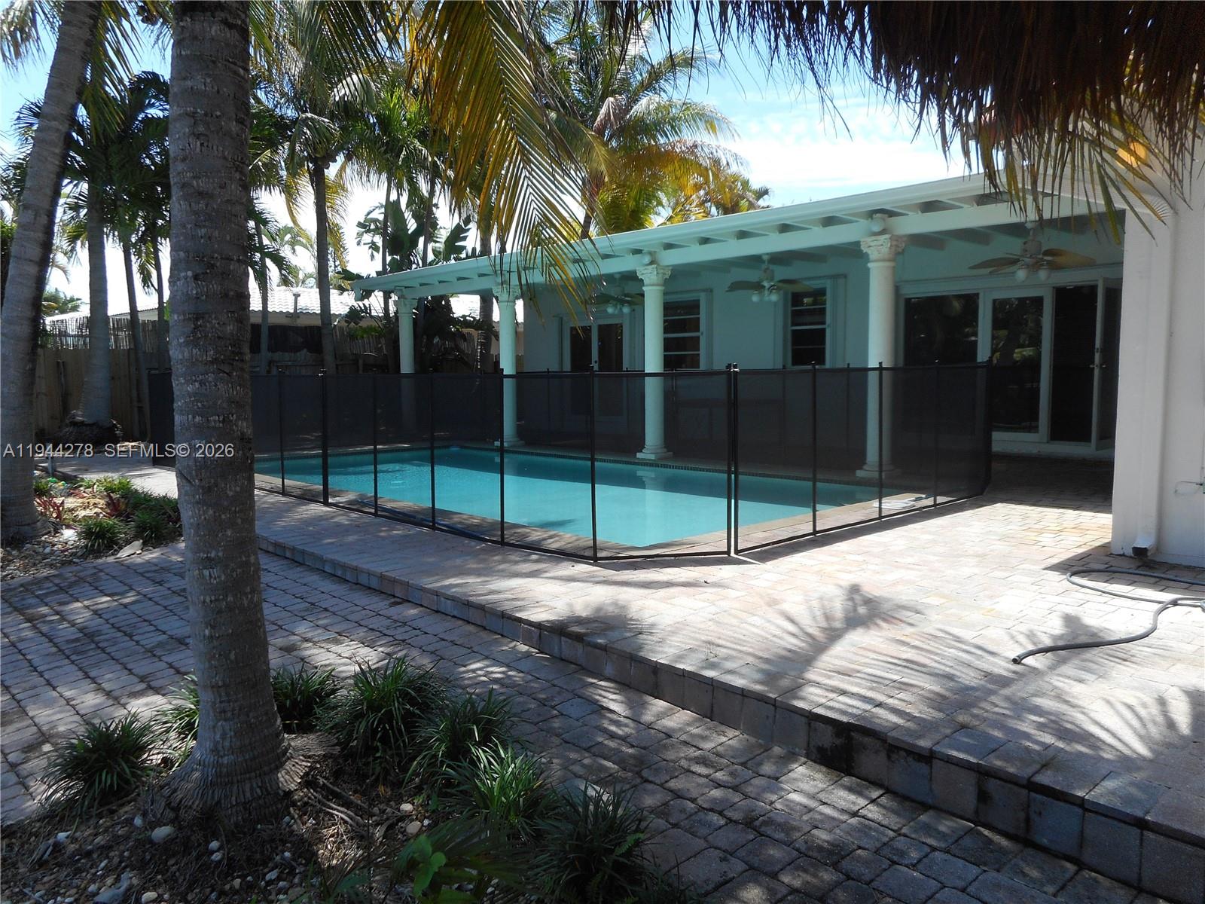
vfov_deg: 54.9
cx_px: 602
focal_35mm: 25
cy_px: 452
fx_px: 870
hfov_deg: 69.4
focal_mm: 4.5
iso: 80
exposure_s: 1/320
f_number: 3.7
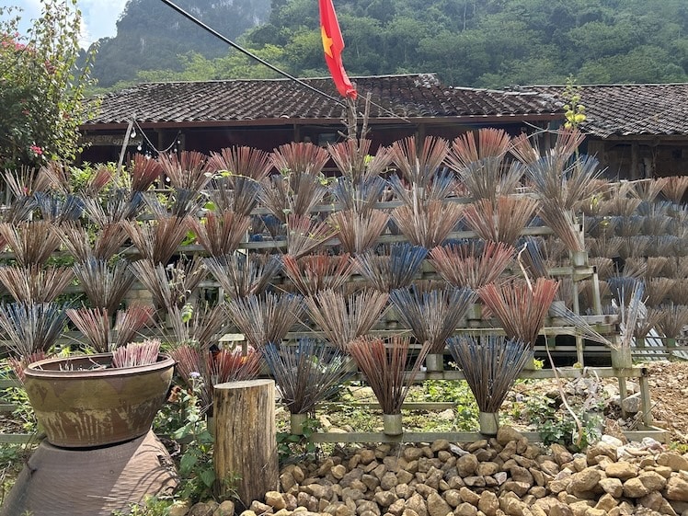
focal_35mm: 26
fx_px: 517
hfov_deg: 67.3
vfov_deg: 53.1
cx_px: 344
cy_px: 258
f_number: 1.5
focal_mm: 5.7
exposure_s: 1/1311
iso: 50
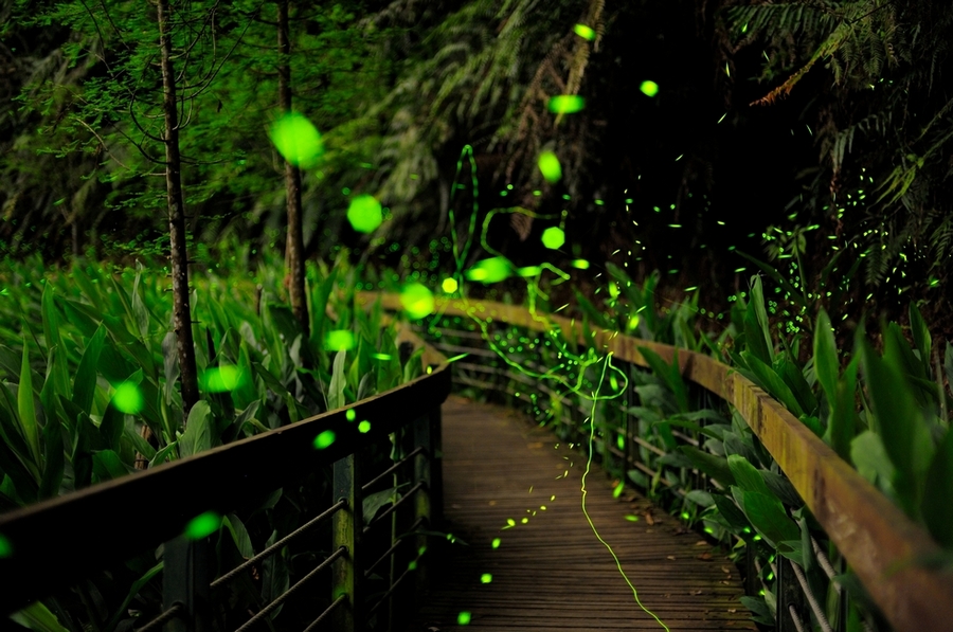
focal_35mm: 50
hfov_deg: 39.7
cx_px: 476
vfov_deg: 26.9
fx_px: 1321
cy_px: 316
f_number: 2
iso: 1600
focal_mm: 50
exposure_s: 302
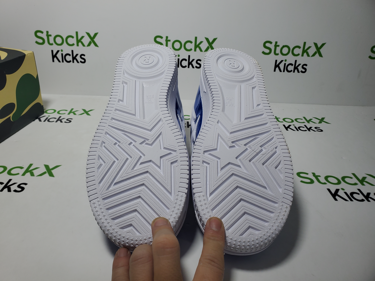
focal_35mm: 26
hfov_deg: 67.3
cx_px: 188
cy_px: 140
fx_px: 282
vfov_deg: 53.1
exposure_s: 1/408
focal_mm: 4.3
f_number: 2.4
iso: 50
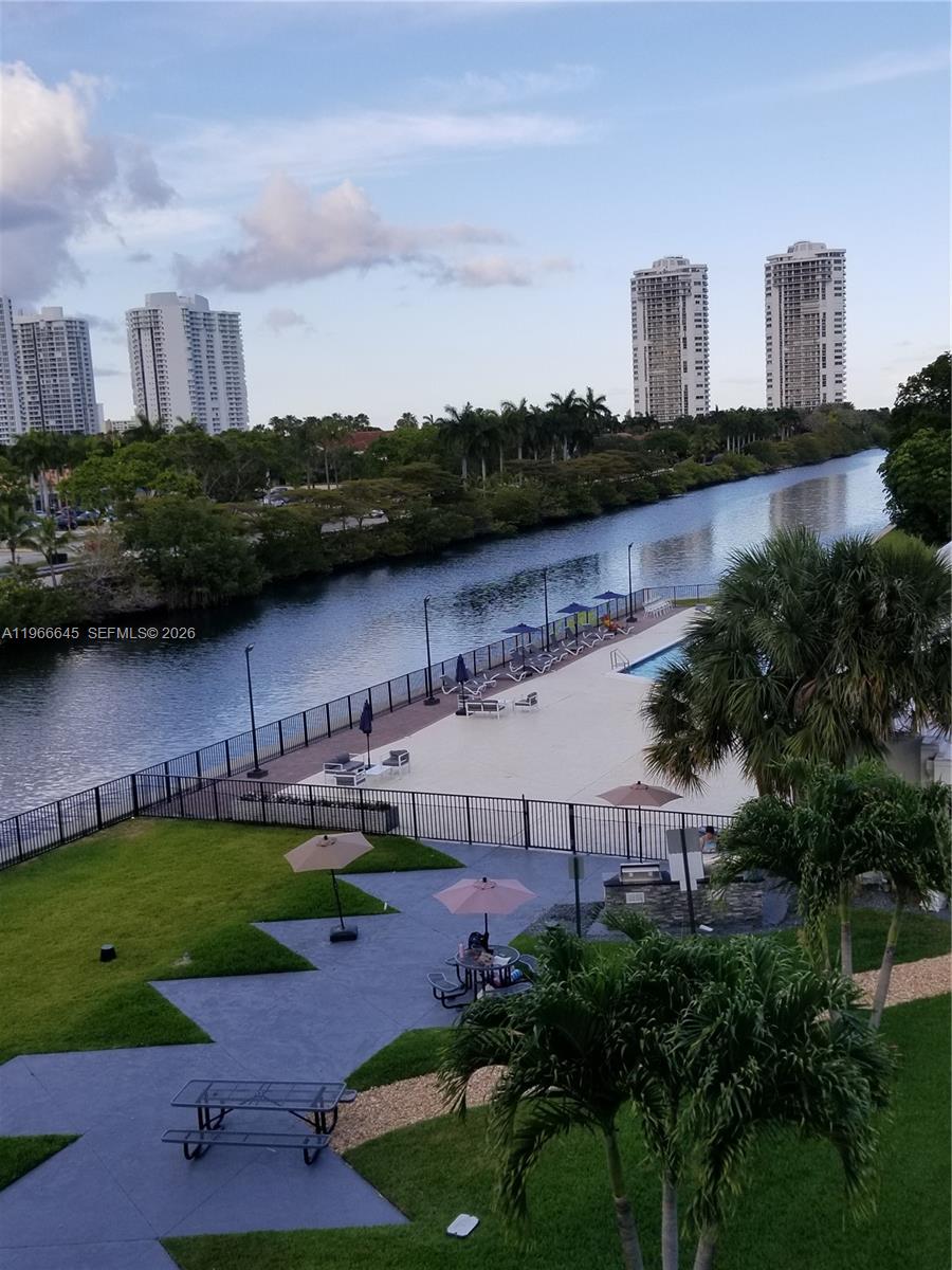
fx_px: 953
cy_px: 635
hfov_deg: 53.1
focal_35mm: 26
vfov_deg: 67.3
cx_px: 476
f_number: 1.7
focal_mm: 4.25
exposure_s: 1/1361
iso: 50
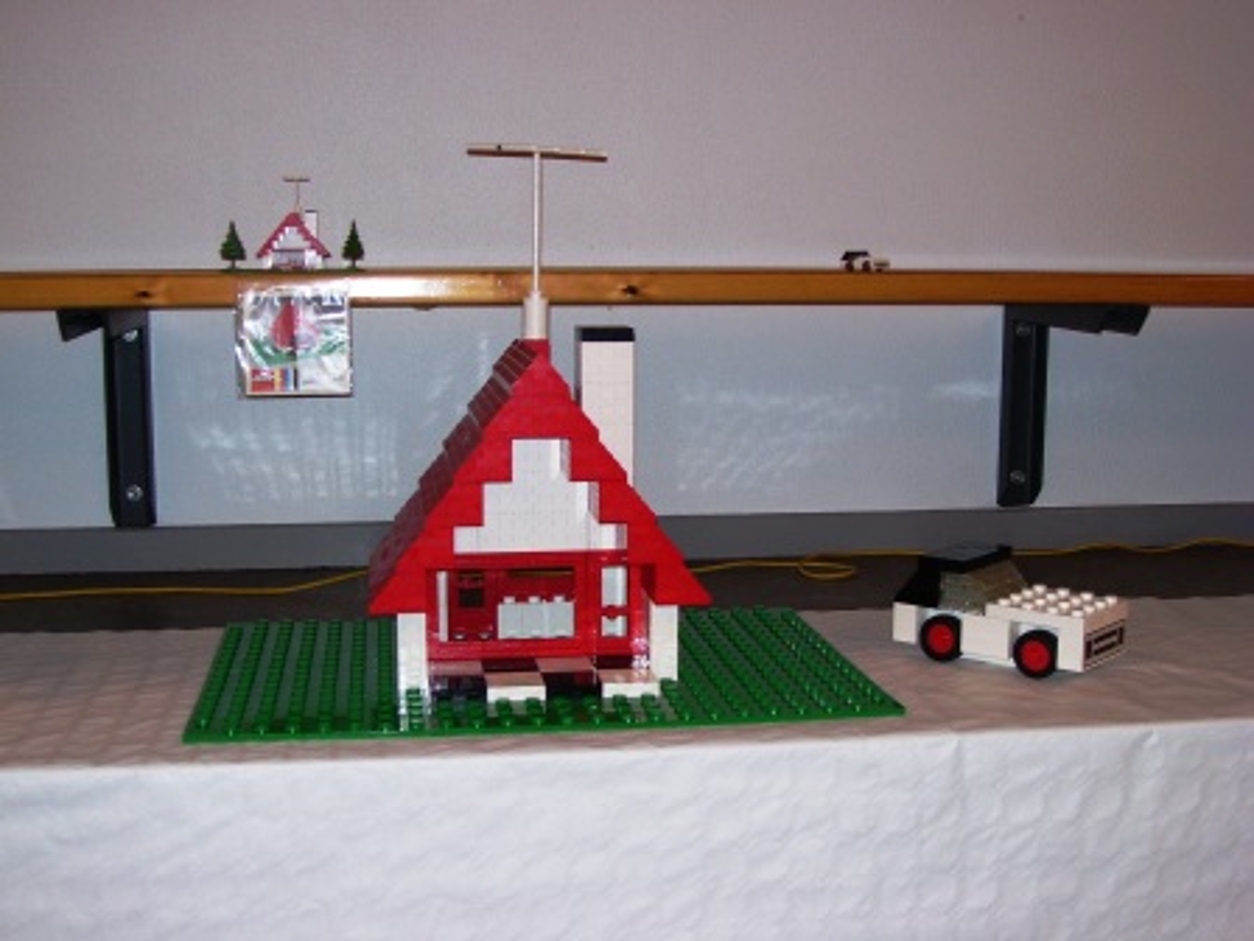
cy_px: 470
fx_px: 1630
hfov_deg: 42.1
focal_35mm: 45
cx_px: 627
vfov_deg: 32.2
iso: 80
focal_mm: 7.6
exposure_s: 1/60
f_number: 3
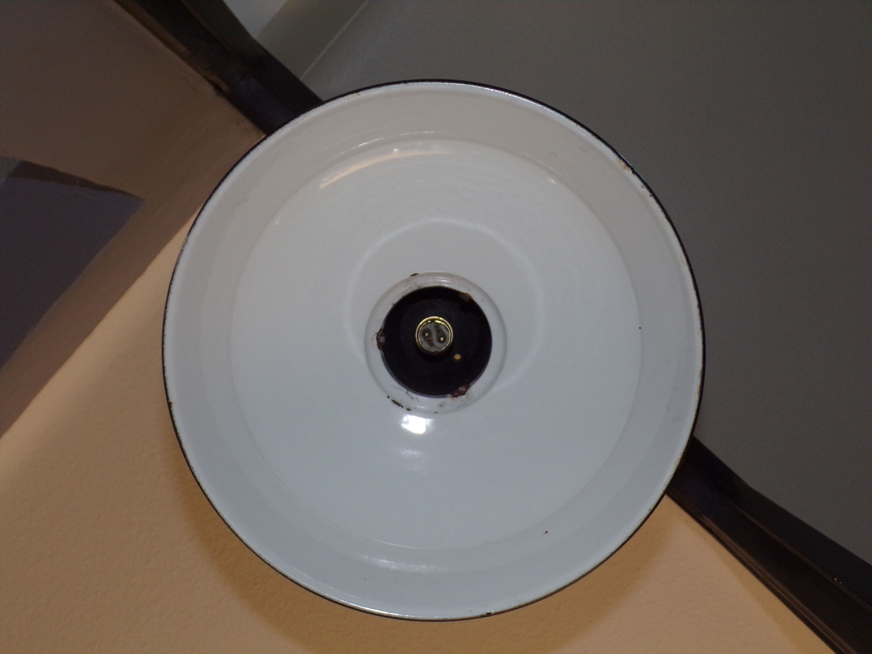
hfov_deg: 44.8
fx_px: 1058
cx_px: 436
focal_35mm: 42
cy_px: 327
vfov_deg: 34.3
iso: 200
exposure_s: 1/34
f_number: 3.4
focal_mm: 7.6
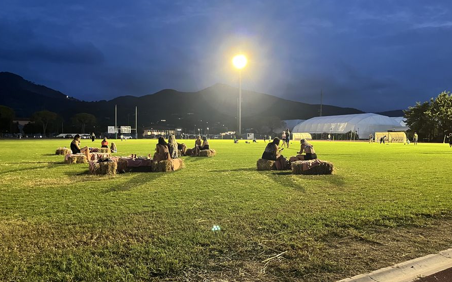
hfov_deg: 66.5
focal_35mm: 28
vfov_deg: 44.5
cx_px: 224
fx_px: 345
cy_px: 145
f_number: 1.6
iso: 500
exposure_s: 1/33
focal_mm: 5.1
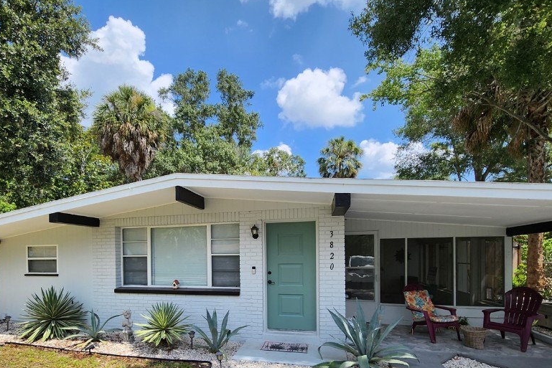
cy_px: 255
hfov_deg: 89.4
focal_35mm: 18
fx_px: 276
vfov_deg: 65.0
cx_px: 238
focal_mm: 1.7
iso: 32
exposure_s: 1/773
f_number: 2.2
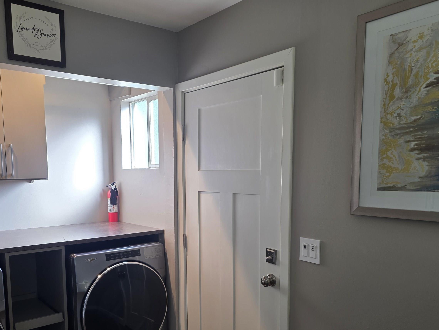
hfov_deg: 58.1
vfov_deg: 44.8
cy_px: 218
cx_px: 185
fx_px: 393
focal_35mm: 31
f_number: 1.7
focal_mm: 6.3
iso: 80
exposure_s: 1/52
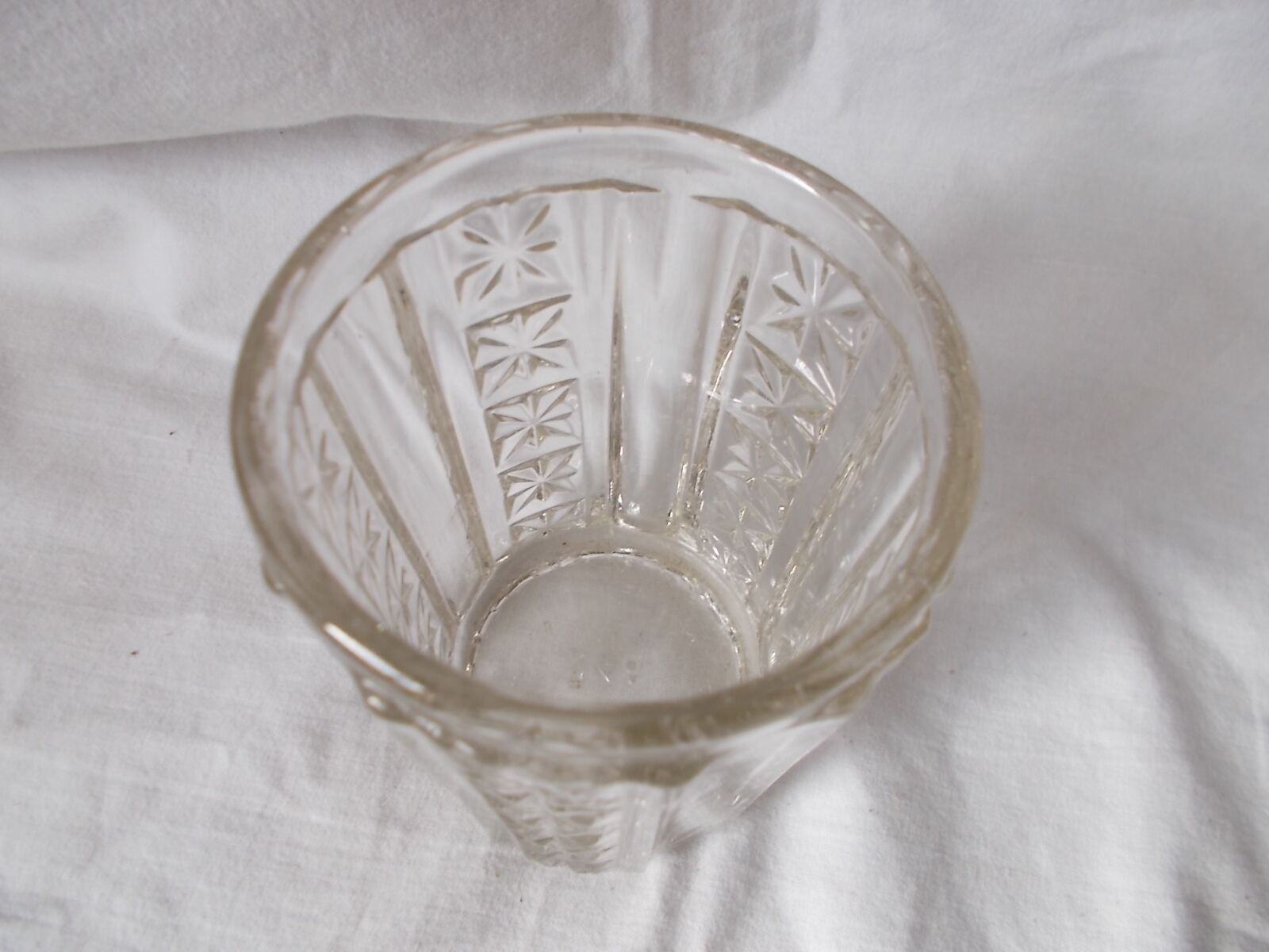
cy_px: 476
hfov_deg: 67.3
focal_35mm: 26
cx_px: 634
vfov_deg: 53.1
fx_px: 953
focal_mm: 4.6
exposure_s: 1/80
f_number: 3.2
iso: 80
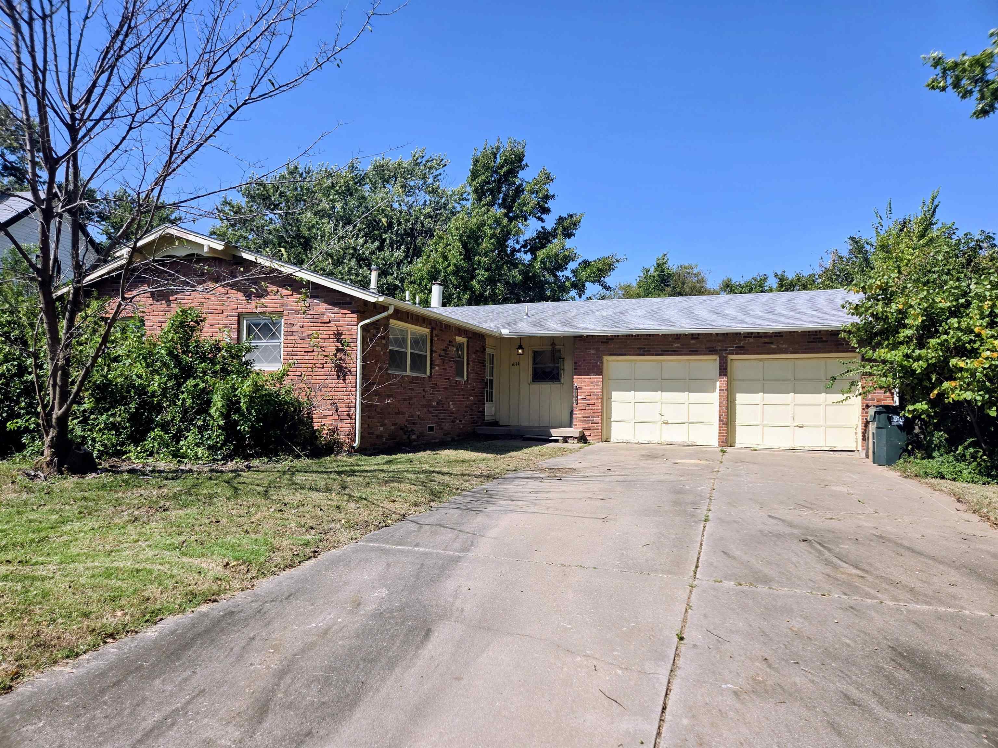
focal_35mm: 23
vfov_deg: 58.9
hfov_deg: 73.9
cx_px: 499
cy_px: 374
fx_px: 663
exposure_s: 1/5261
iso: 80
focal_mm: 5.4
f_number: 1.8
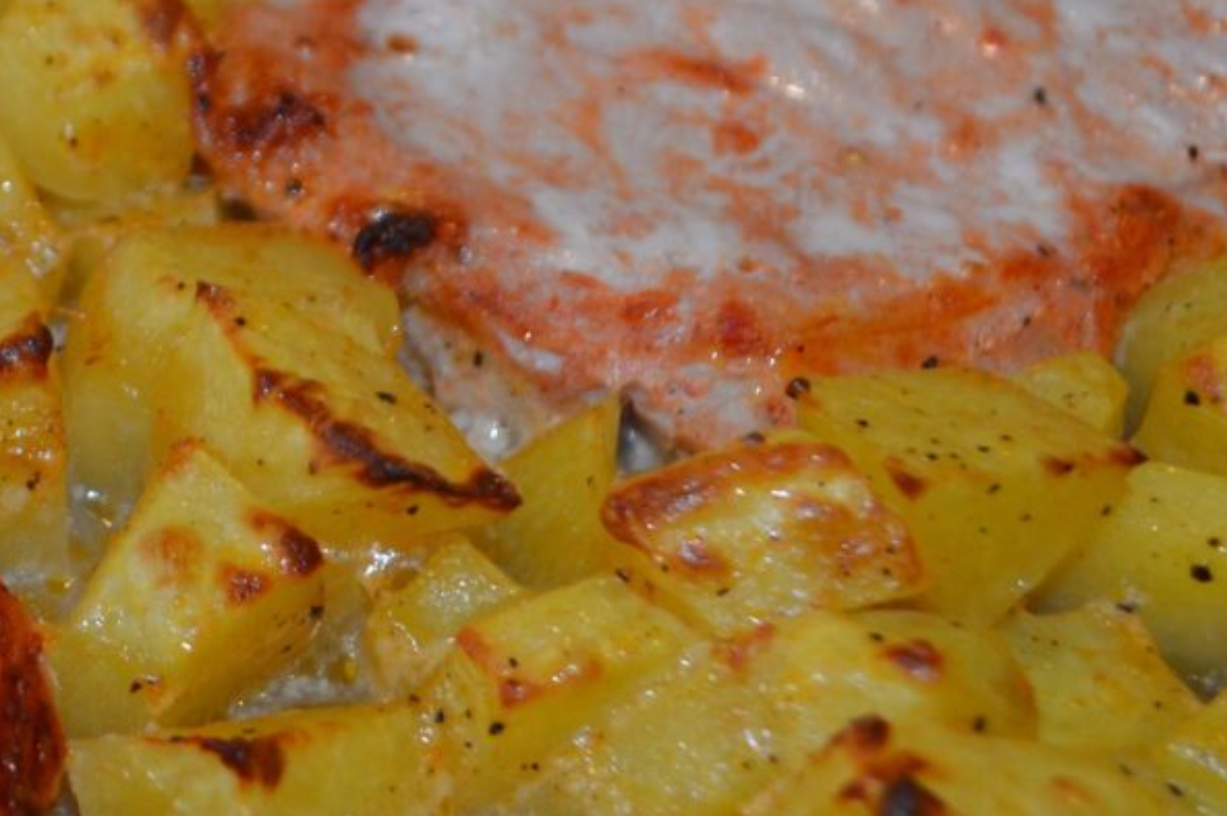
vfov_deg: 12.8
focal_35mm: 107
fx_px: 3645
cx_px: -286
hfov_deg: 18.1
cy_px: 420
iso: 400
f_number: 3.8
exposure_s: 1/60
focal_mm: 22
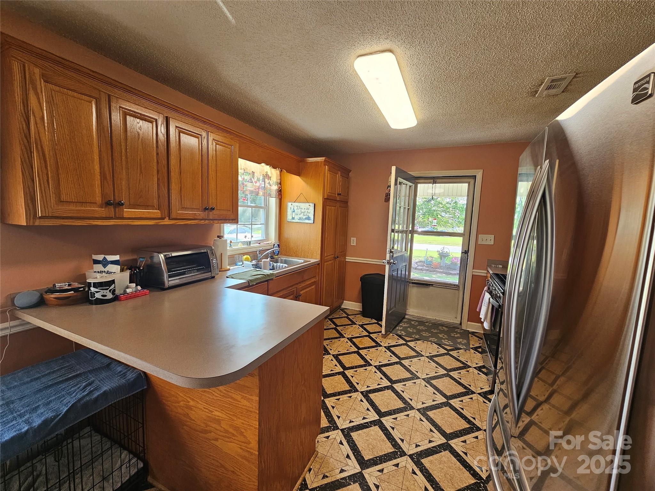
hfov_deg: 106.2
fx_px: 246
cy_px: 246
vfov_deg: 89.9
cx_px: 328
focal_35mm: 13
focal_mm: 2.2
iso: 100
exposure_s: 1/60
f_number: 2.2
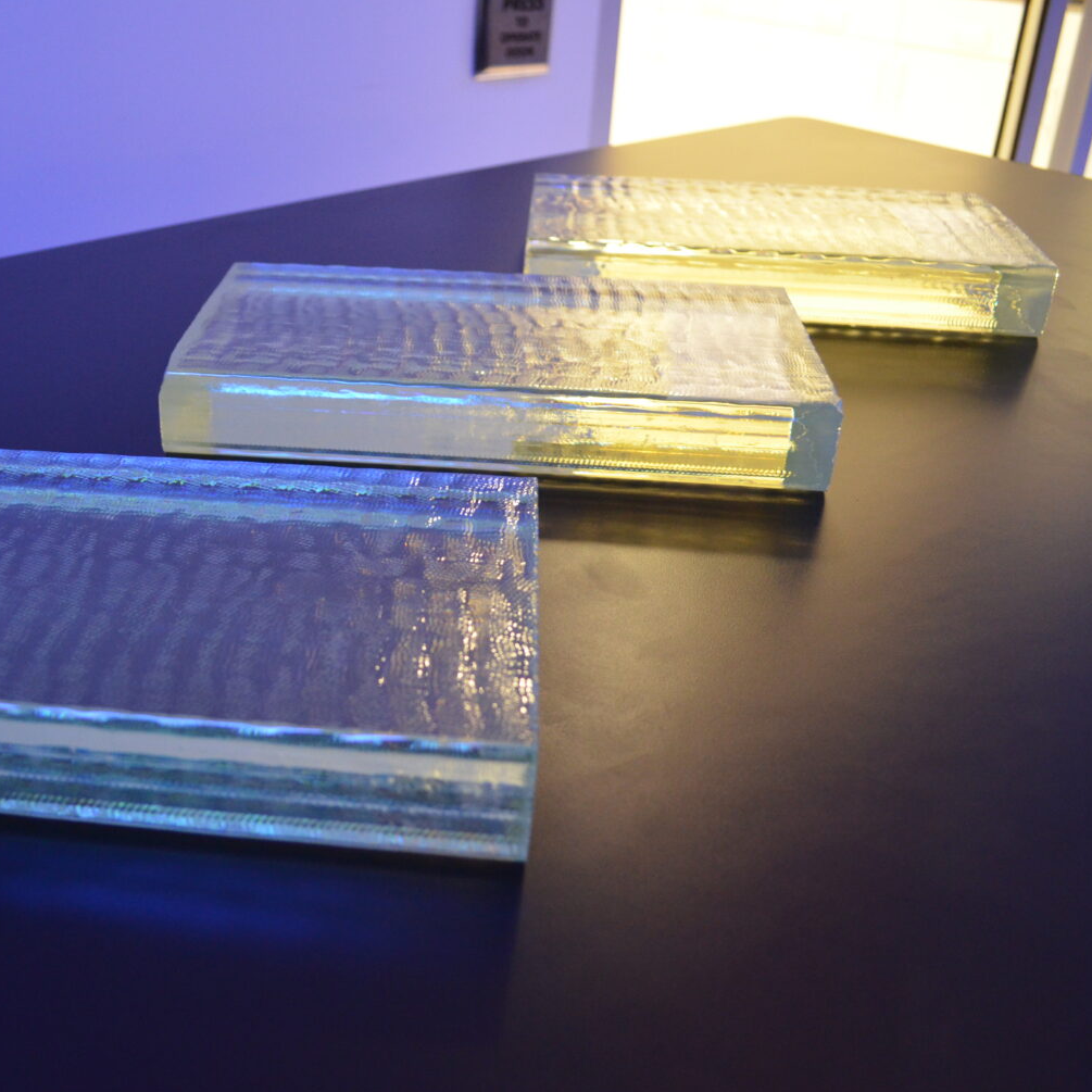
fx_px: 1249
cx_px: 286
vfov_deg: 47.2
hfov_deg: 45.7
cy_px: 551
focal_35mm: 35
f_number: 3.5
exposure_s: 1/30
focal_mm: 18
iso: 1800
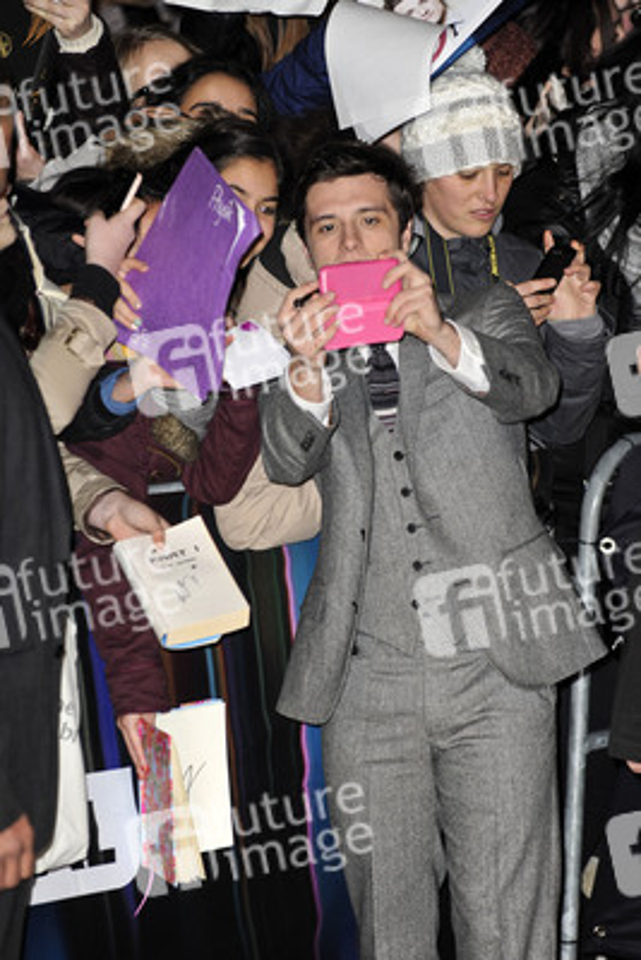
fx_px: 5337
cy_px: 480
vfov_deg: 10.3
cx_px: 320
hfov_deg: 6.9
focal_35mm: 200
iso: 800
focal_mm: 200
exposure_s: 1/250
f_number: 5
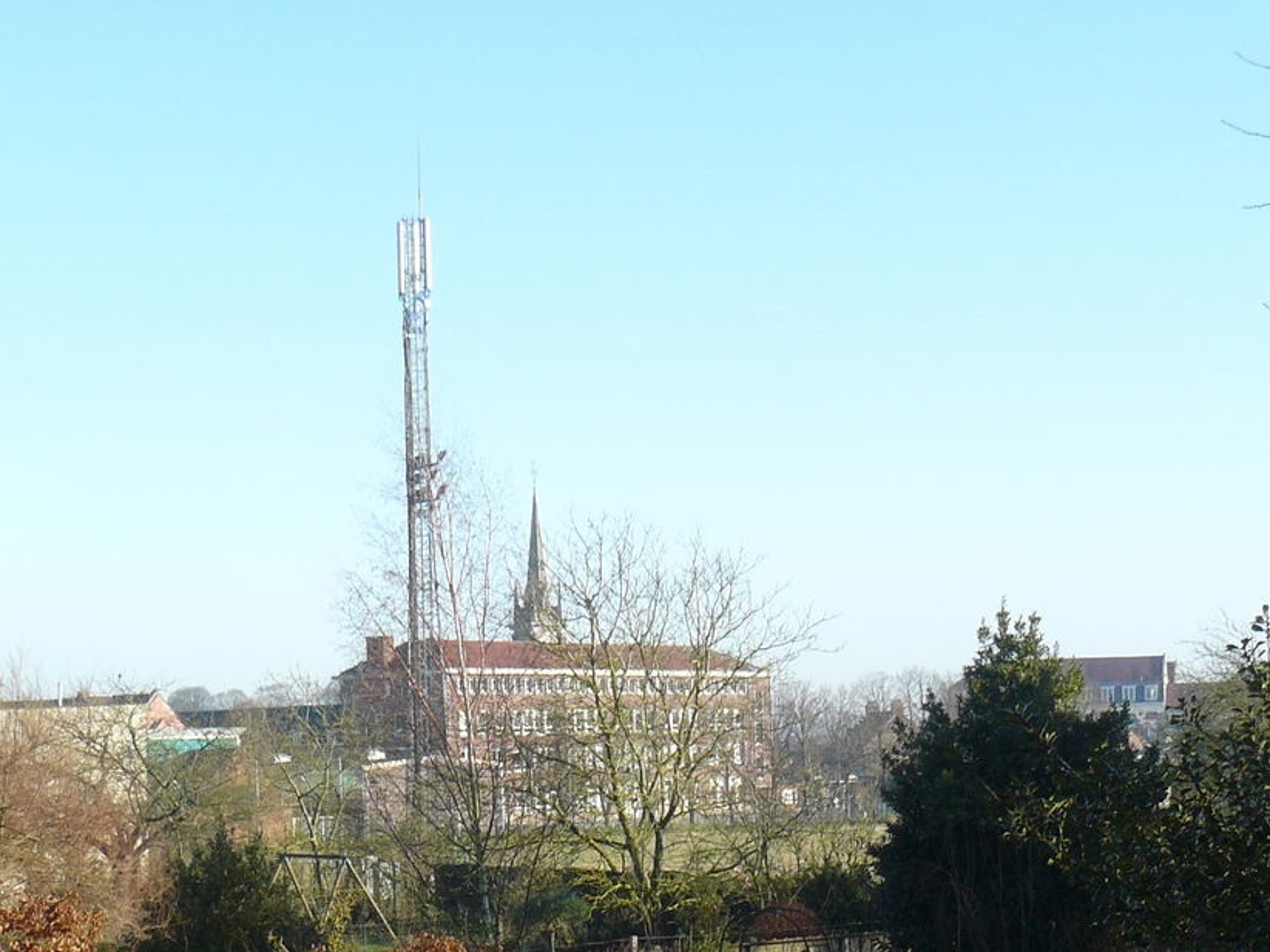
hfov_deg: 27.8
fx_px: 2568
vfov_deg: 20.7
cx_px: 665
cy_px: 805
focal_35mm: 70
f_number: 4.5
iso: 100
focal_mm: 6
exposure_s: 1/250
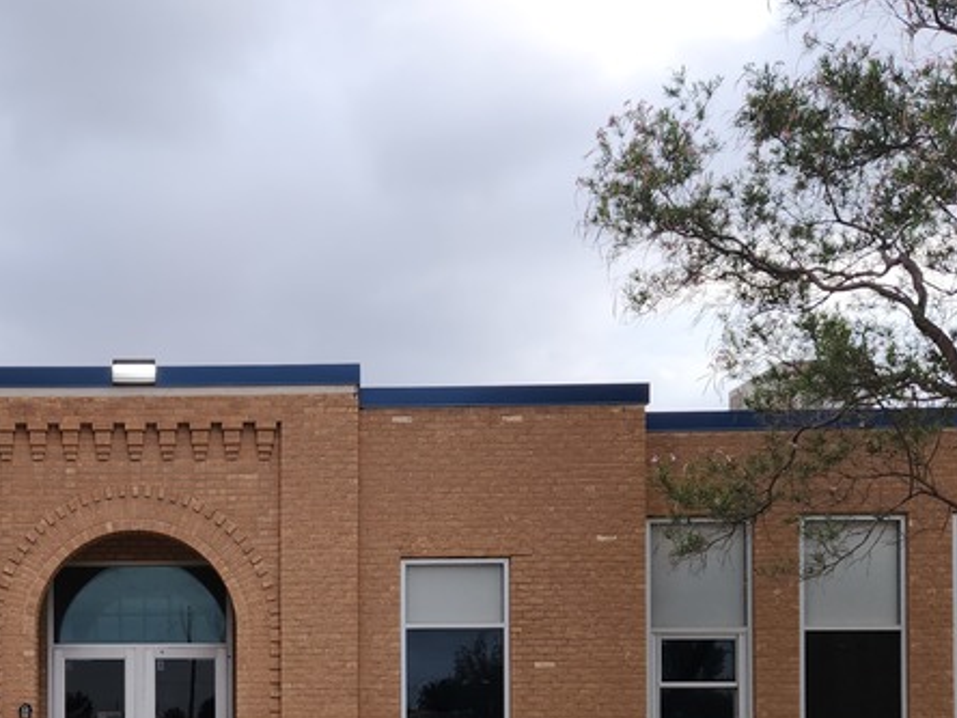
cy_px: 742
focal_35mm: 53
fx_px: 1465
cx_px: 136
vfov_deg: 25.9
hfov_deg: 34.6
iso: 20
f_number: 1.8
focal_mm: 5.4
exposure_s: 1/604
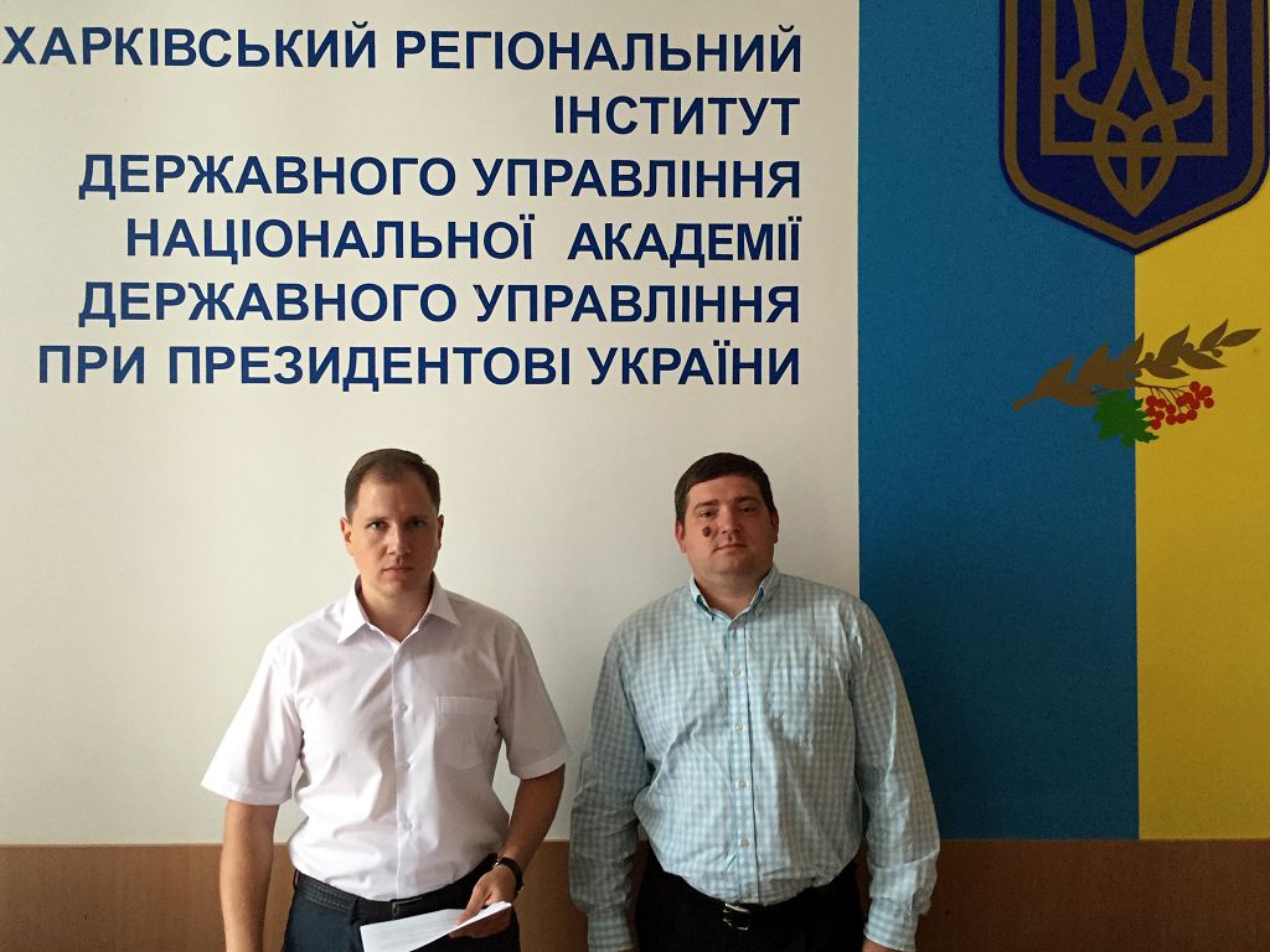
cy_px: 476
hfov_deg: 61.7
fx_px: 1064
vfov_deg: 48.2
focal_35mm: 29
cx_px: 635
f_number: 2.2
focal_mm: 4.15
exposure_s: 1/33
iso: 200
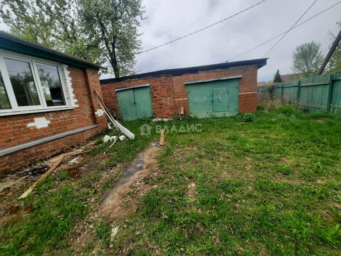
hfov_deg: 106.2
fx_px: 128
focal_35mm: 13
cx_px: 170
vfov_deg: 89.9
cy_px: 128
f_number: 2.2
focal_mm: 1.74
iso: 40
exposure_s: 1/653
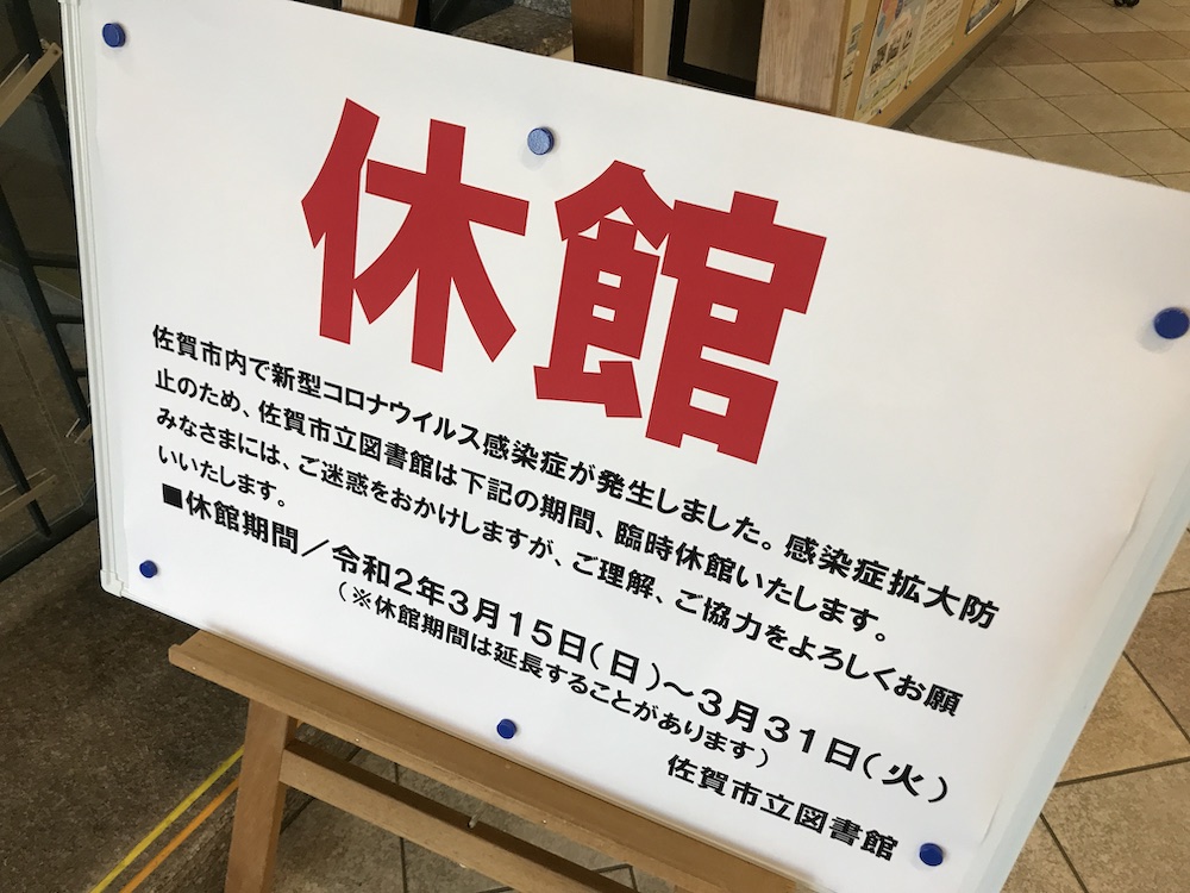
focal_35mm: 28
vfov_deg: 49.7
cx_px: 595
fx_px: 963
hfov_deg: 63.4
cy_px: 446
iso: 25
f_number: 1.8
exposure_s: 1/40
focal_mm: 3.99
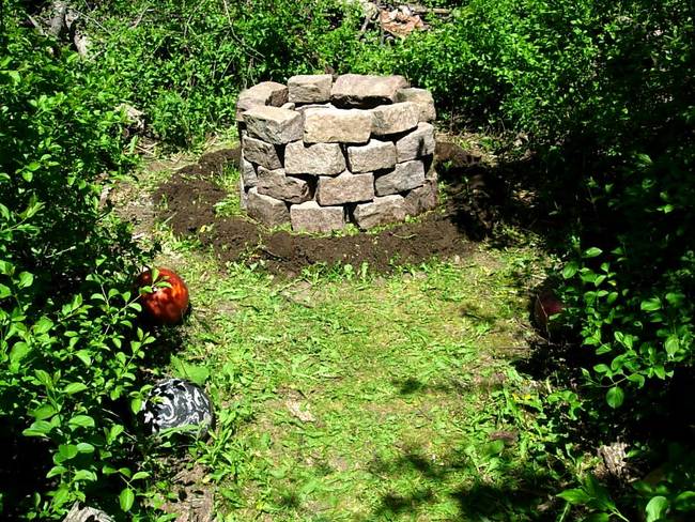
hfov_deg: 49.0
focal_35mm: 38
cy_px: 261
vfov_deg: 37.7
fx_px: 763
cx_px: 348
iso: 64
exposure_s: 1/995
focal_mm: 7.8
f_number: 4.8
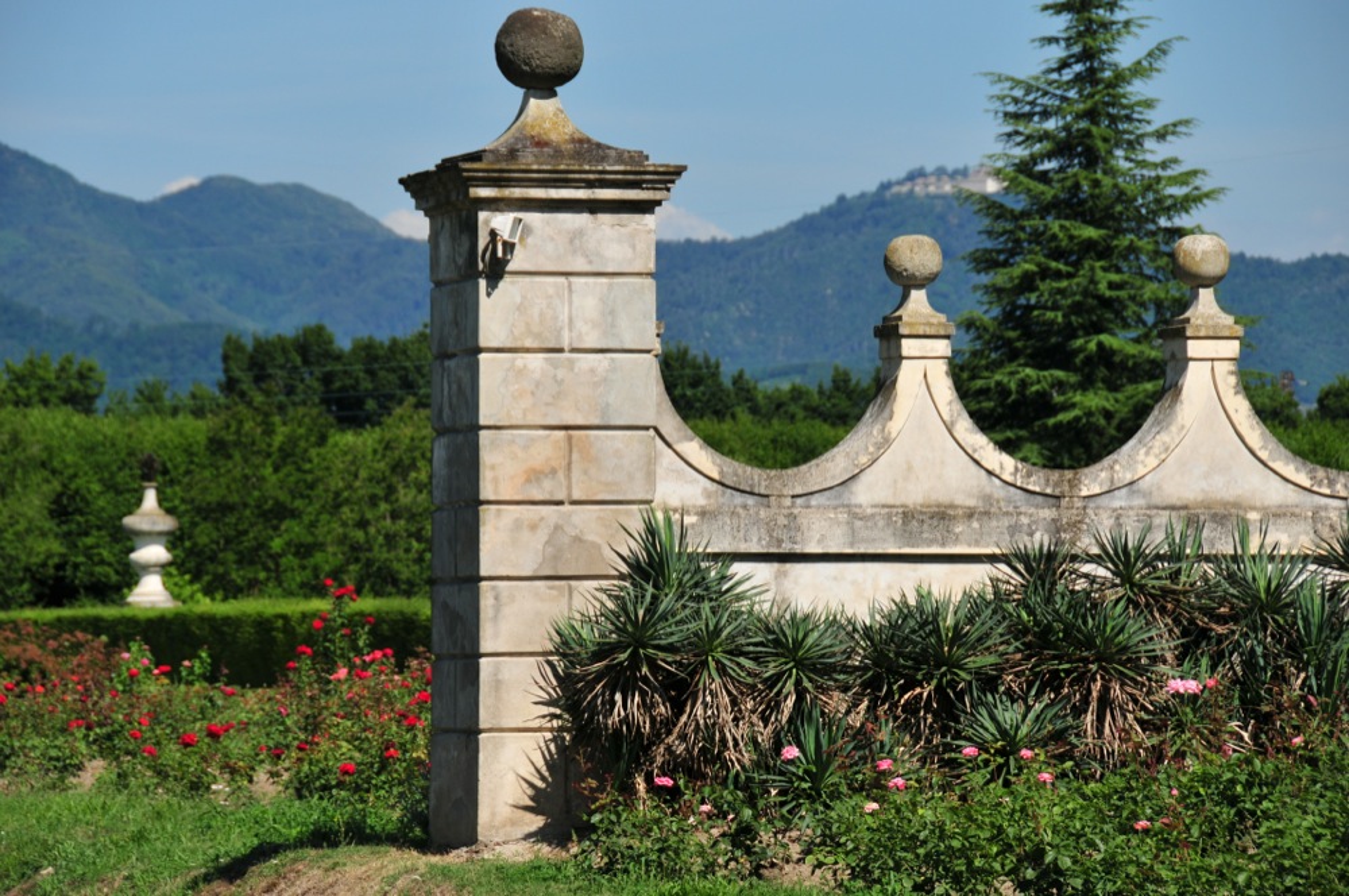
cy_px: 448
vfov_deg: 7.0
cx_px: 674
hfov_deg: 10.6
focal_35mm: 195
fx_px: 7298
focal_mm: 130
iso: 200
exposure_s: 1/800
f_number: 9
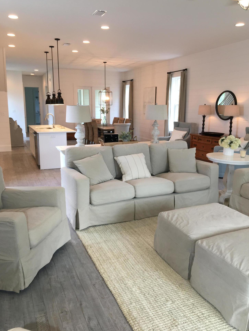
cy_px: 162
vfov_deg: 60.0
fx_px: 288
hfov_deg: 46.8
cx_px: 123
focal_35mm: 30
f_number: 2.2
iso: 50
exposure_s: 1/30
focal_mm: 4.15
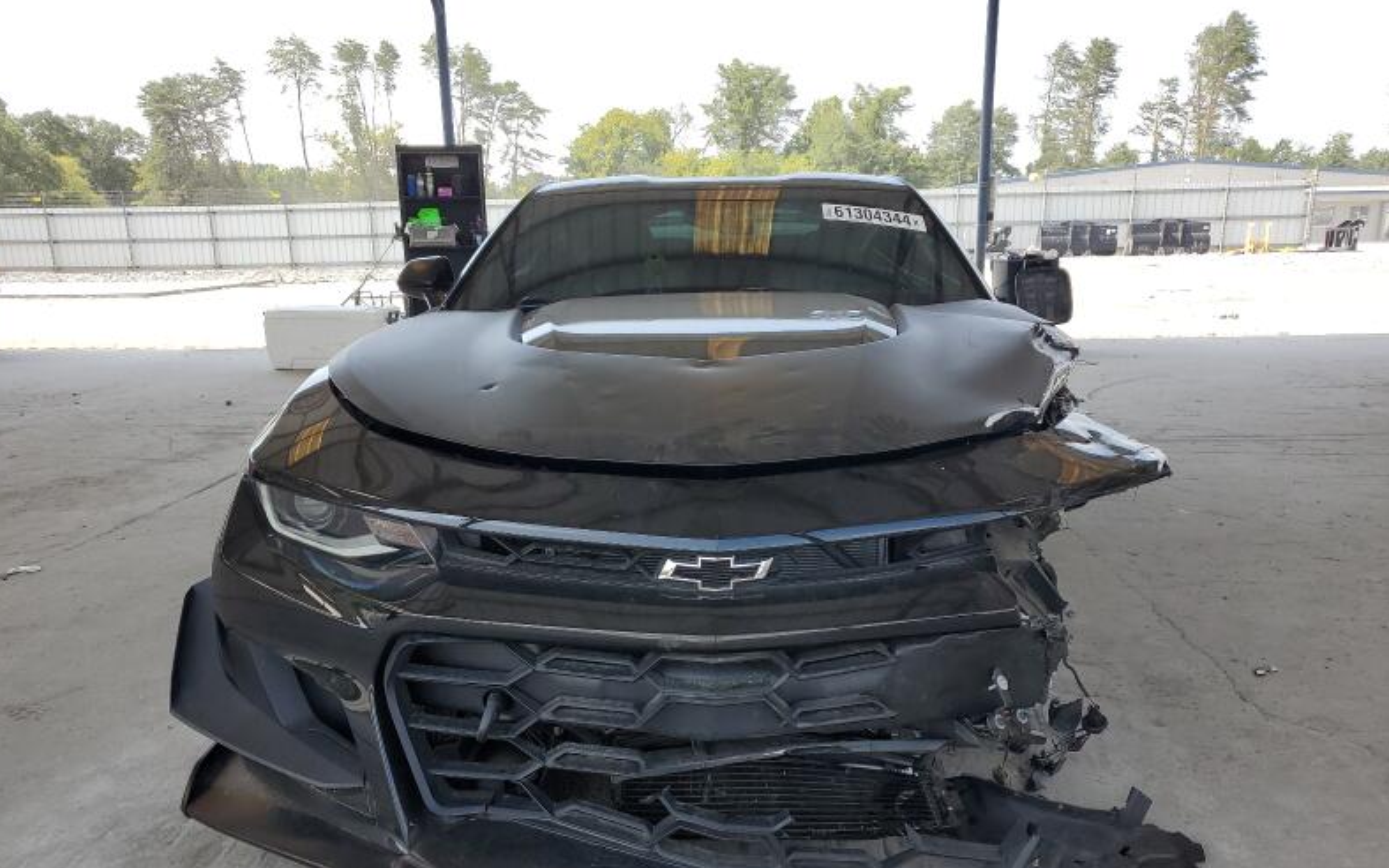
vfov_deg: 44.3
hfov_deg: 66.5
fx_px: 1060
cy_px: 522
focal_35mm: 28
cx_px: 690
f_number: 1.5
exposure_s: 1/909
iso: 50
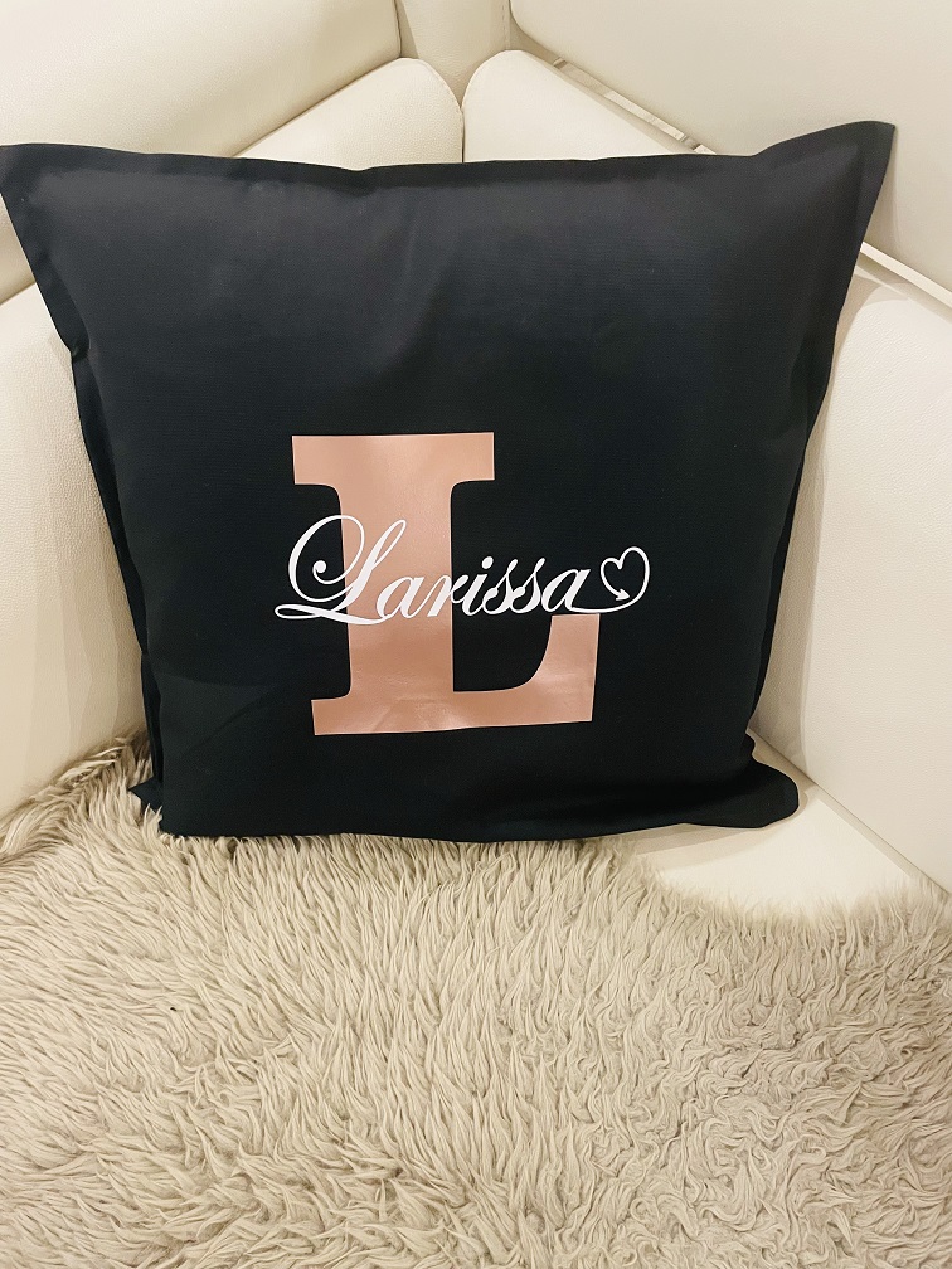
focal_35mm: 26
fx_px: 953
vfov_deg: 67.3
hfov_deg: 53.1
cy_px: 634
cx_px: 476
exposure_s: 1/50
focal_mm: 4.2
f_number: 1.6
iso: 400
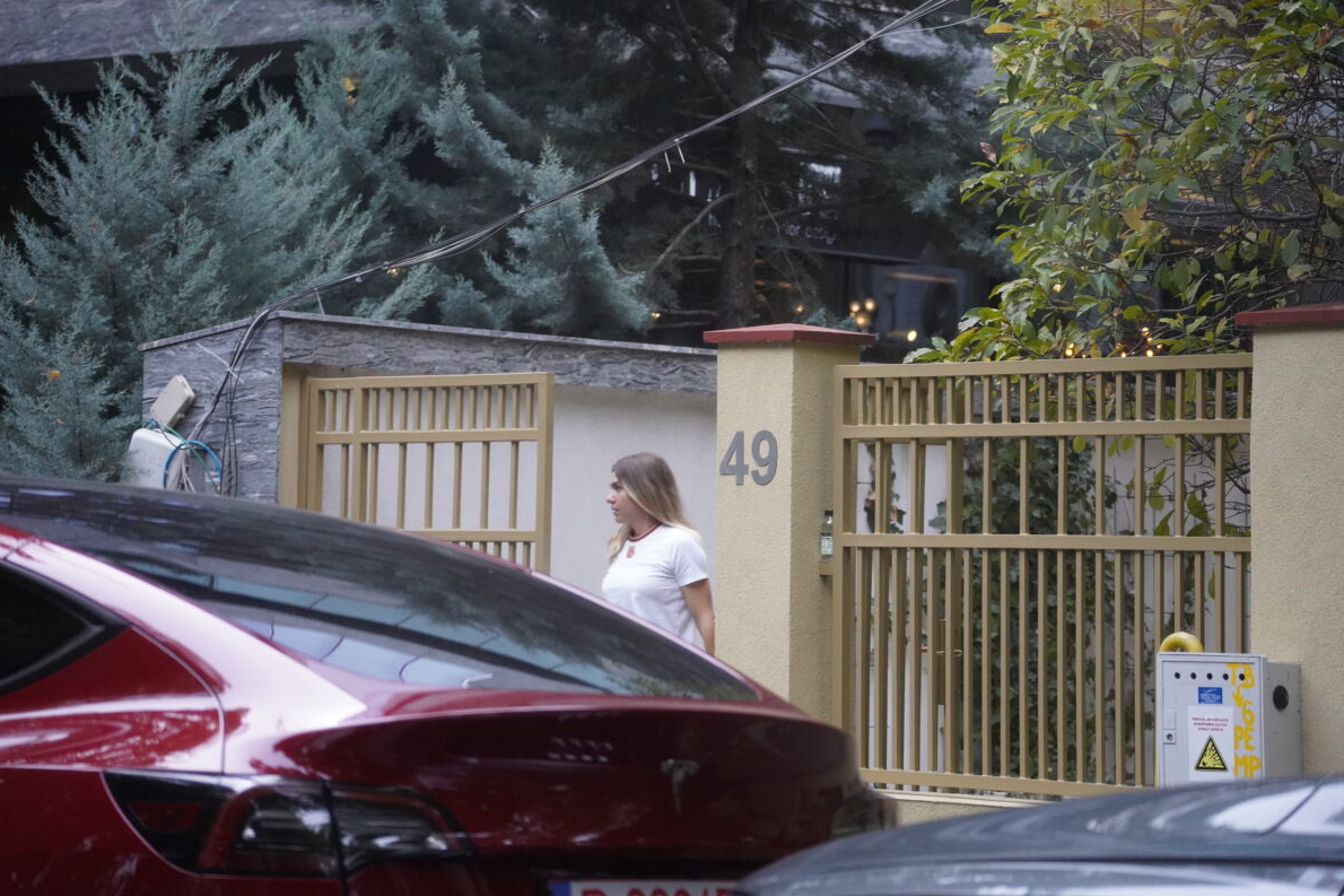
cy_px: 447
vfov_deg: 11.5
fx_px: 4442
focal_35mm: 119
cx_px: 673
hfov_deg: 17.2
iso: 6400
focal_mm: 118
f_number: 5
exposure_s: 1/160
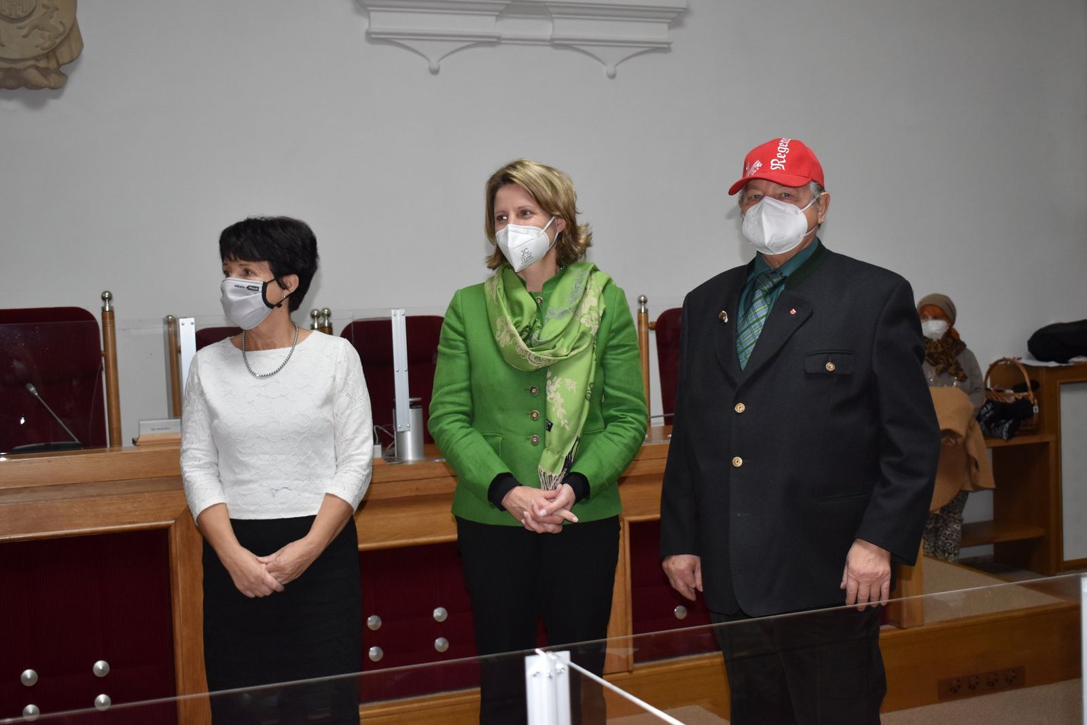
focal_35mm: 46
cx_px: 544
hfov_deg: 42.3
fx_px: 1404
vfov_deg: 28.9
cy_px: 362
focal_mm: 31
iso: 800
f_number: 4.5
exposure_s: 1/80
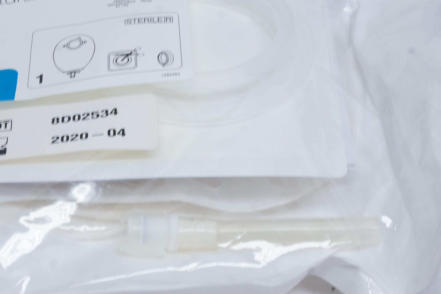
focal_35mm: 80
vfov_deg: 17.1
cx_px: 152
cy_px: 120
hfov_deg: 25.2
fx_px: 980
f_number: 14
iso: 400
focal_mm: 36
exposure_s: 1/10
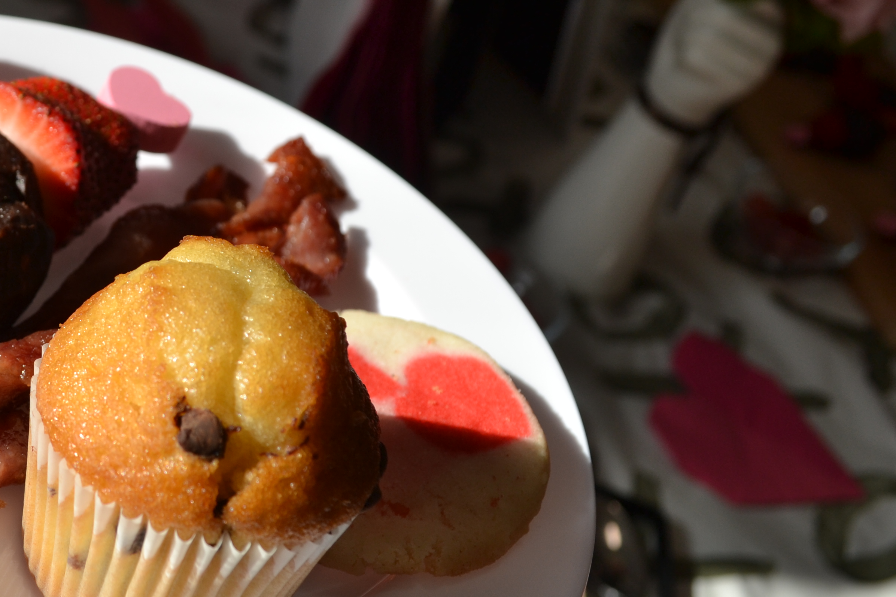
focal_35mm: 52
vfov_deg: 25.9
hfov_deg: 36.0
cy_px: 232
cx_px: 101
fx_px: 1294
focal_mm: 18
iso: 100
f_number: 7.1
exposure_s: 1/200
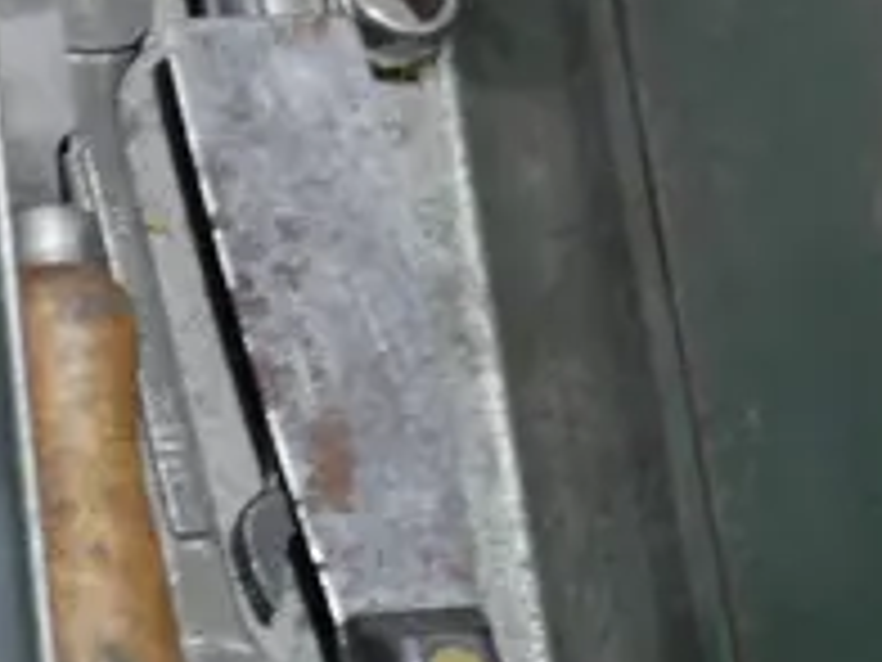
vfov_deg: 8.8
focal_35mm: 167
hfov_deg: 11.1
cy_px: -7
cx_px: -680
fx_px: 4255
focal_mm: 16
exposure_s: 1/60
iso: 250
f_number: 3.6
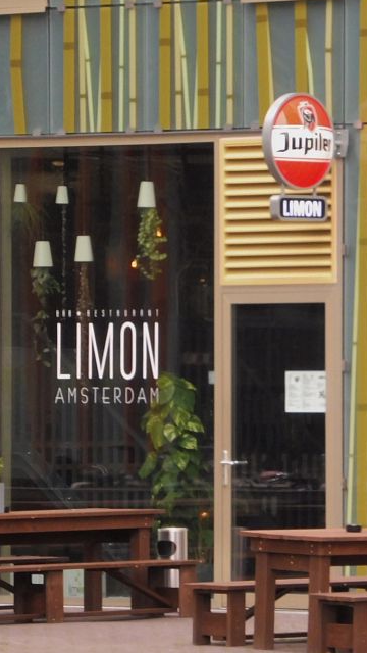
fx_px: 6955
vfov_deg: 5.4
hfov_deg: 3.0
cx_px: 275
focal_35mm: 402
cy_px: 301
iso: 400
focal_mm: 41.3
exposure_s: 1/125
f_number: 5.6
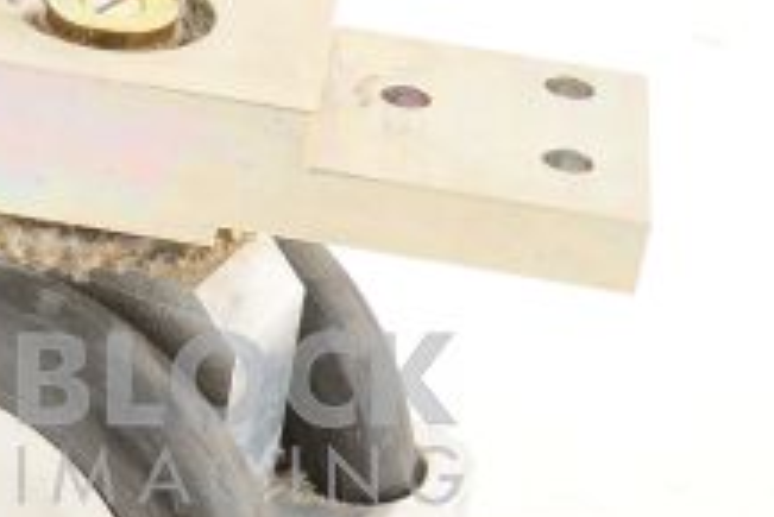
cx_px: 107
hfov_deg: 14.7
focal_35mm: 138
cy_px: 419
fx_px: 2969
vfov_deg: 9.9
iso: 1600
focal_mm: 50
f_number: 9
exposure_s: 1/125
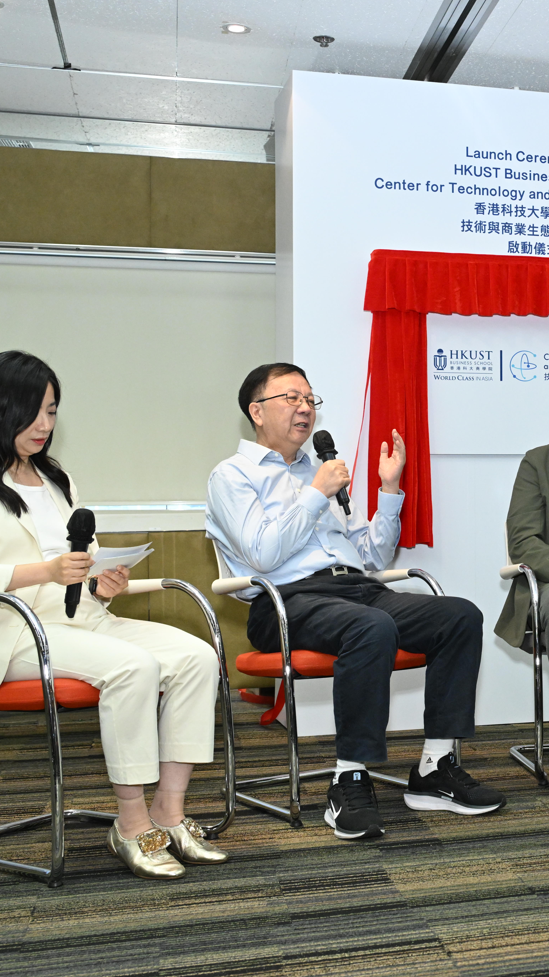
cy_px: 488
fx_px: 1346
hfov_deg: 22.1
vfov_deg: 39.9
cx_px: 562
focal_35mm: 52
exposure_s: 1/200
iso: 4000
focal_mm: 33
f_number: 4.5
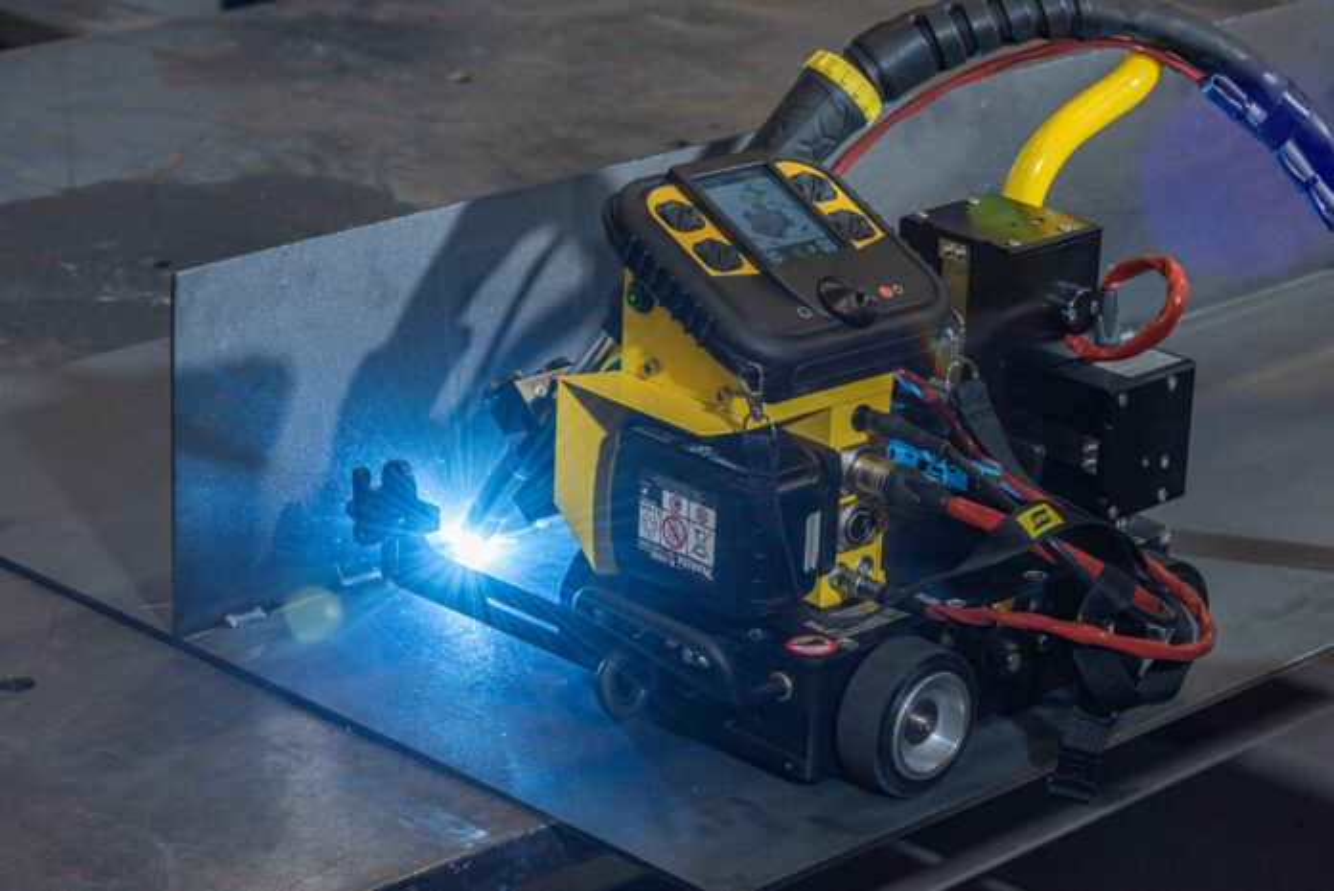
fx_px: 4153
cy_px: 446
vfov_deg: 12.3
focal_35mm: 112
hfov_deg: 18.2
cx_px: 667
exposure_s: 1/30
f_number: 13
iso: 320
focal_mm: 112
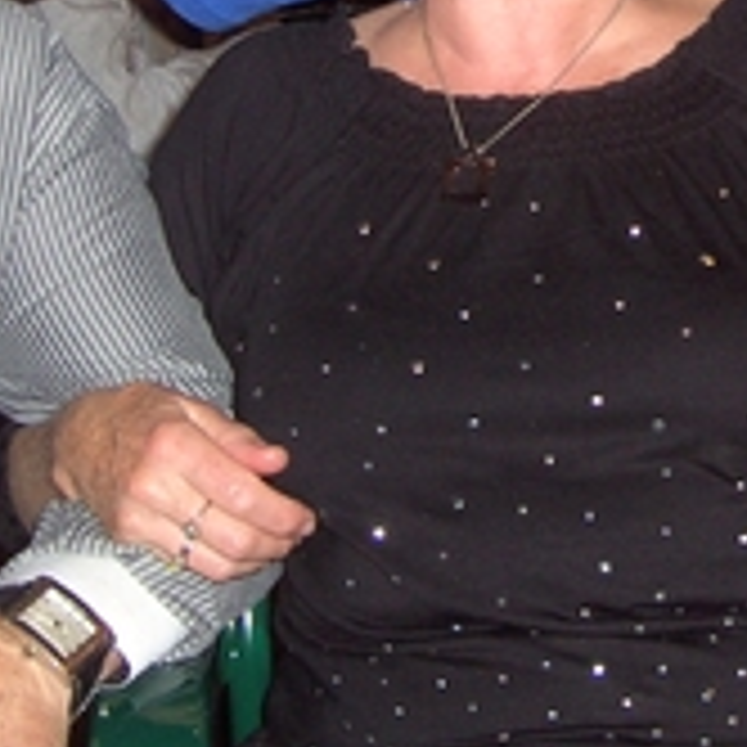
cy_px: -72
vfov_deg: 14.4
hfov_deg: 14.6
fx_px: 2881
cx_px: 652
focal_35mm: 118
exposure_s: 1/50
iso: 100
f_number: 2.8
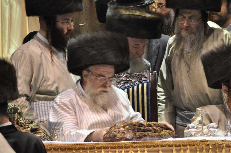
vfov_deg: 3.0
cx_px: 116
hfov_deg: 4.6
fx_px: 2883
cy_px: 76
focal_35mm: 450
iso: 1600
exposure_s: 1/80
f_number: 5.6
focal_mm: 300
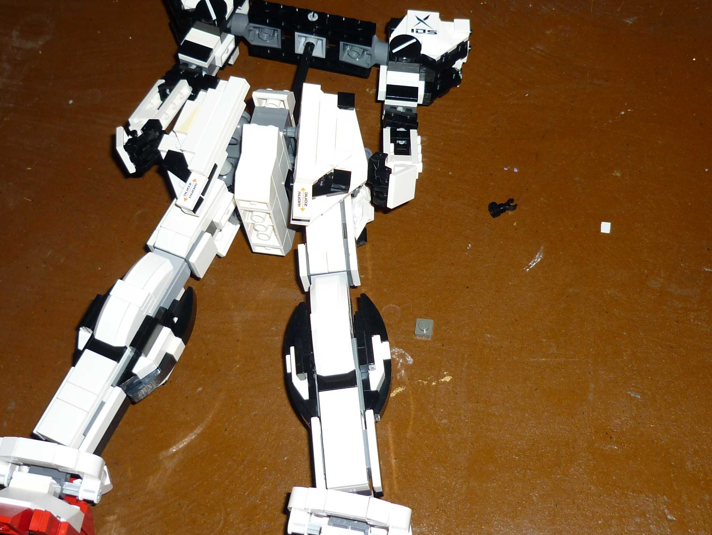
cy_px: 210
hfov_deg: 38.9
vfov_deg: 29.6
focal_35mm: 49
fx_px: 1008
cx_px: 328
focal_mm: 5.5
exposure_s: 1/30
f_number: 2.8
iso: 100
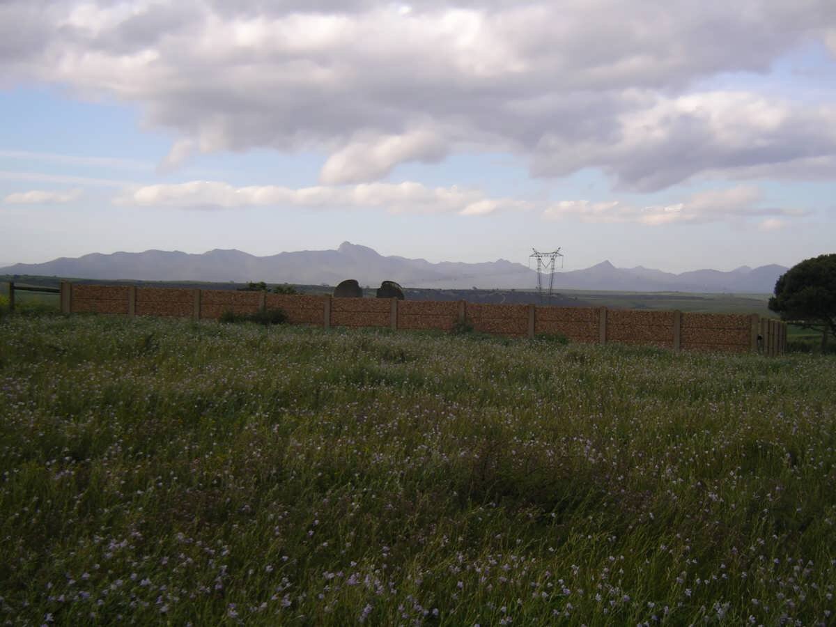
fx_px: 1691
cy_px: 314
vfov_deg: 21.0
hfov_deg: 27.8
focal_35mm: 70
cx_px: 418
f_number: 3.5
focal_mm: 10.8
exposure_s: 1/400
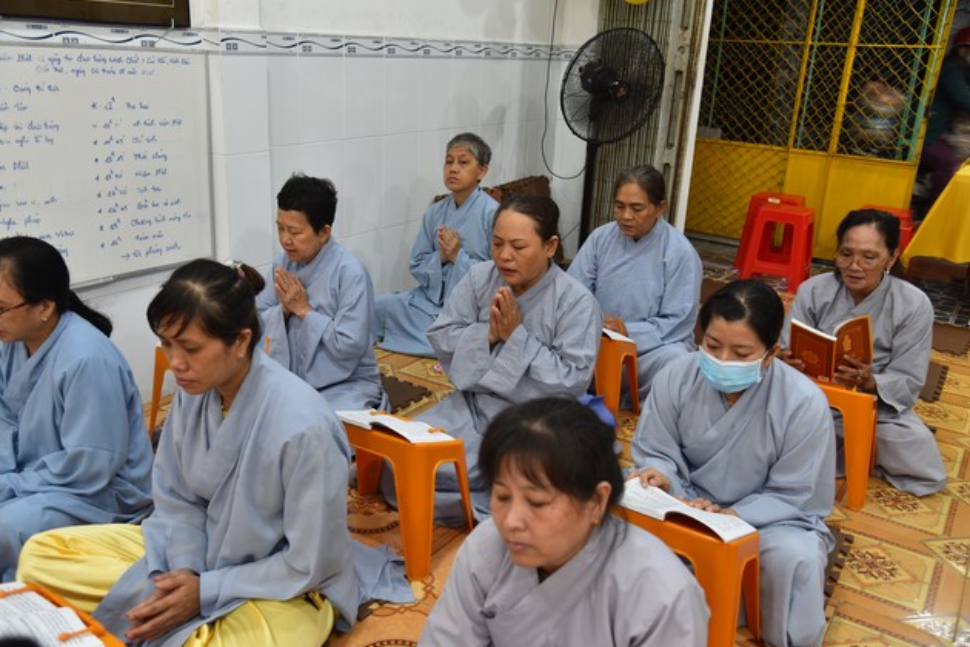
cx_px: 477
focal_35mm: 32
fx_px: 862
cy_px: 320
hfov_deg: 58.7
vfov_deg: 41.1
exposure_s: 1/60
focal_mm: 31
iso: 560
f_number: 4
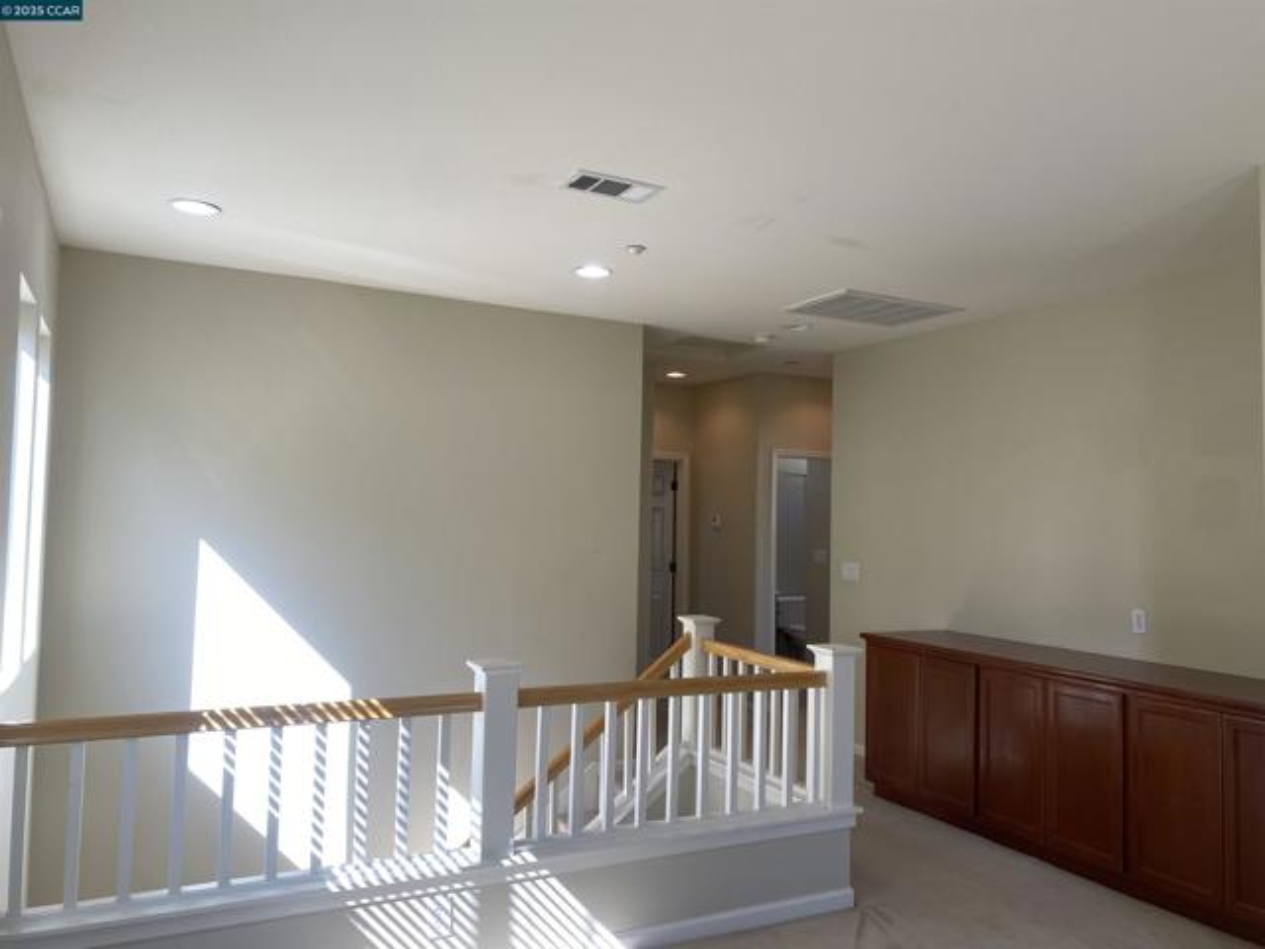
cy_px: 474
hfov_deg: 67.3
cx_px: 632
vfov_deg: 53.1
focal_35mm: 26
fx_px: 950
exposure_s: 1/129
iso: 32
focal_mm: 4.25
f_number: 1.8
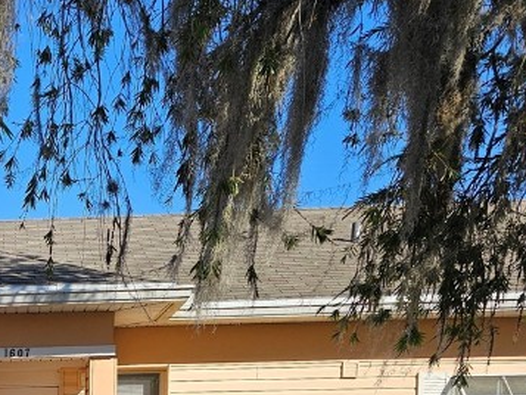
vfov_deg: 20.1
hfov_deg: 26.4
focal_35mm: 66
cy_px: 541
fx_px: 1003
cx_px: -88
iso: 40
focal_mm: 6.3
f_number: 1.7
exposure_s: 1/2000
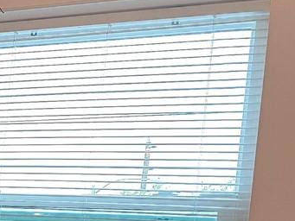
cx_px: -381
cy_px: 275
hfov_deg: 13.8
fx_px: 921
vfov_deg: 13.3
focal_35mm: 108
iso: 100
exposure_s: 1/120
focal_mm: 6.3
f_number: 1.7
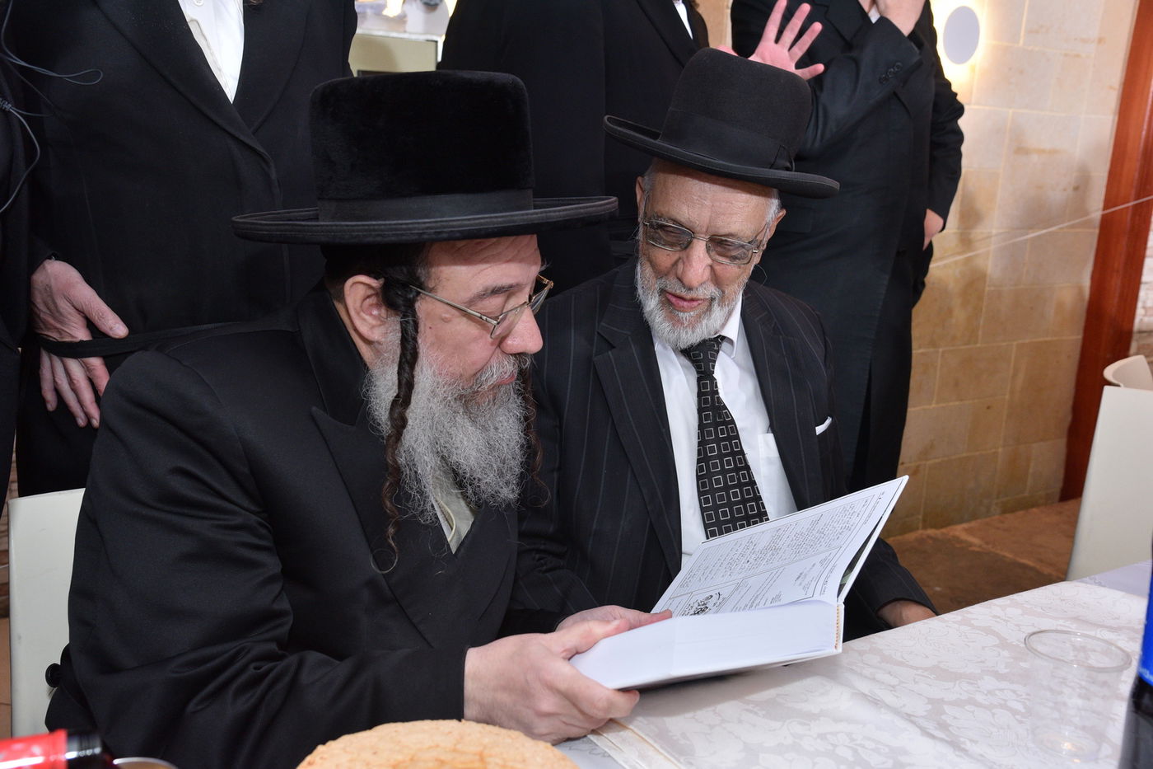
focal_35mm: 38
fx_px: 1217
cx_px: 576
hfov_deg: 50.7
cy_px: 384
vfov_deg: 35.0
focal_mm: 38
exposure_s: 1/160
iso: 1250
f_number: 6.3
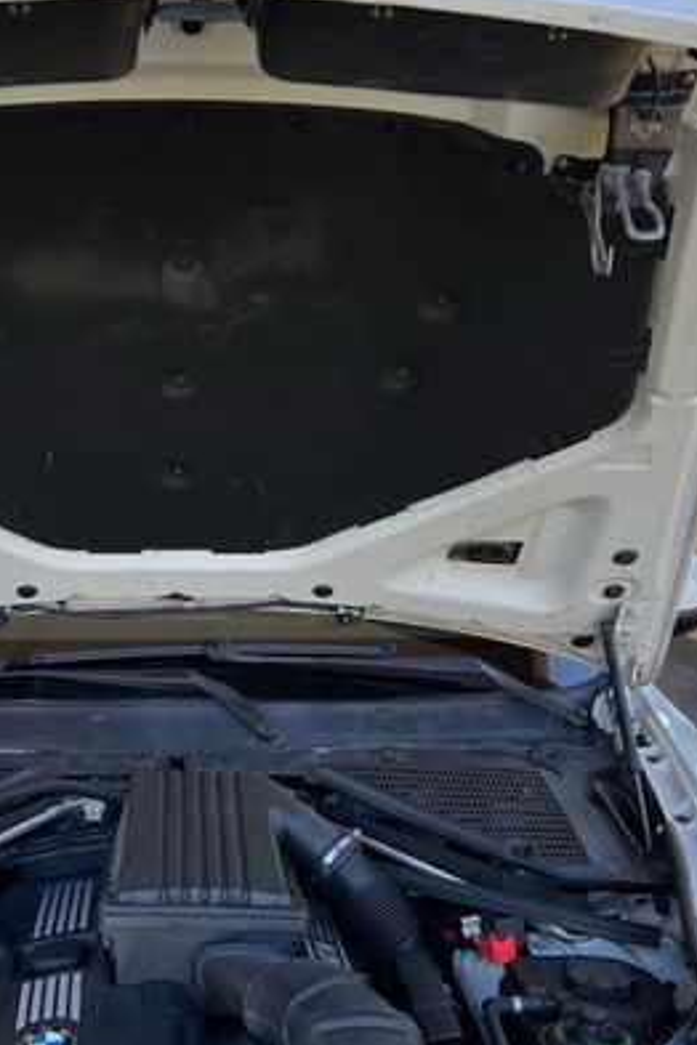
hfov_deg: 30.2
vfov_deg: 44.5
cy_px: 558
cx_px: 205
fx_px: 1278
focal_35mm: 44
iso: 40
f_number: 1.5
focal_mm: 5.7
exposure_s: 1/244
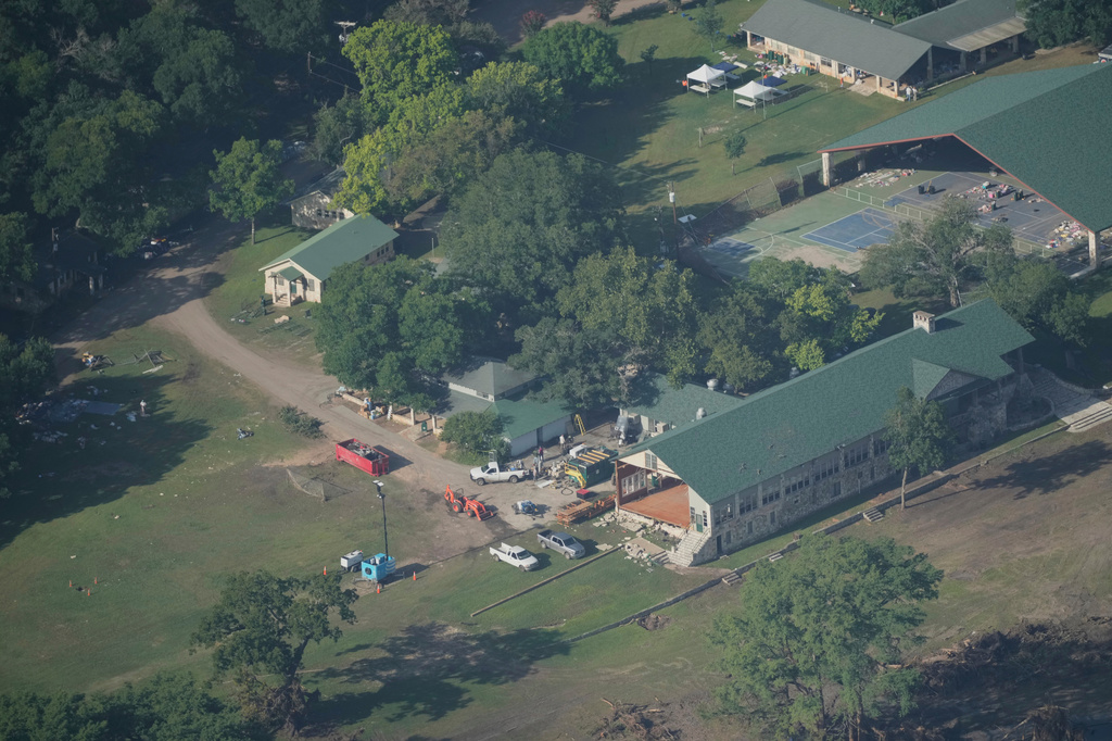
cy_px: 370
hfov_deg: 2.6
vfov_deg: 1.7
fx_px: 24702
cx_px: 556
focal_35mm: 800
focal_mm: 800
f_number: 5.6
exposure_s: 1/1600
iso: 800
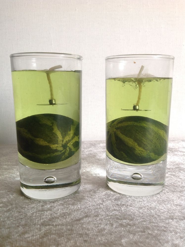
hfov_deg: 40.6
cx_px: 92
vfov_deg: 52.7
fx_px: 250
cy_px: 124
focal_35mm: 35
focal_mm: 4.28
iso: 50
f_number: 2.4
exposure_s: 1/15
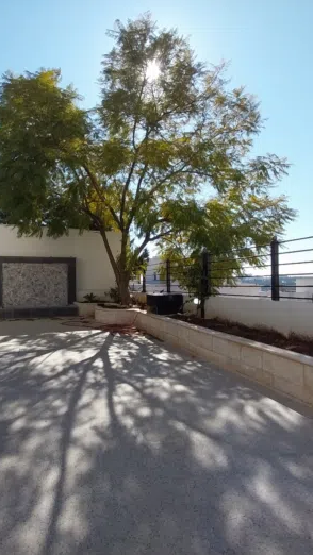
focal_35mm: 19
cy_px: 278
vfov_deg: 89.5
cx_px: 128
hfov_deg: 58.0
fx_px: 280
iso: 65
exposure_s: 1/1319
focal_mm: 1.3
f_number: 2.2
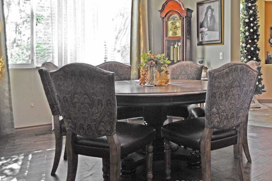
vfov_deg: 35.6
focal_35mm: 37
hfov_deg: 51.0
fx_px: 279
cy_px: 65
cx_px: 181
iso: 450
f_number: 4
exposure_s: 1/60
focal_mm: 18
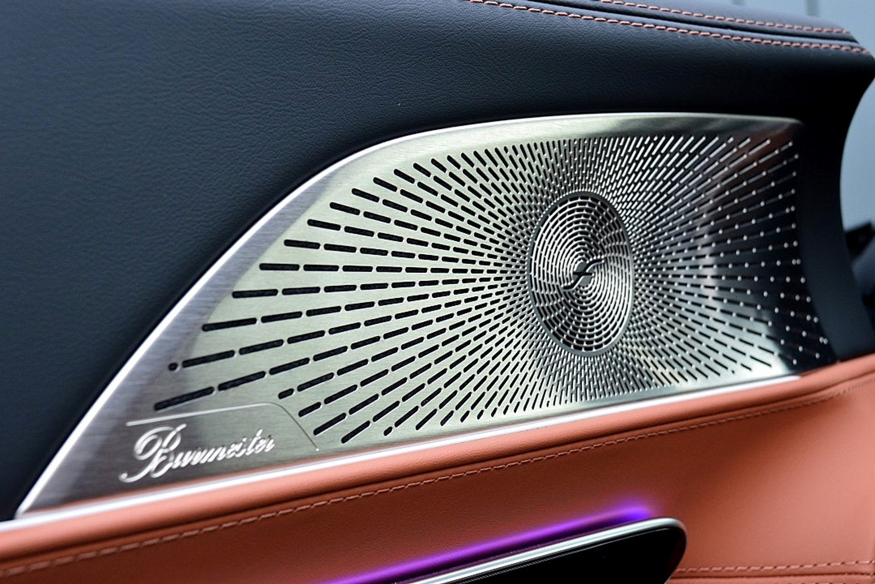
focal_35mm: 46
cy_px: 292
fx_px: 1130
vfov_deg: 28.9
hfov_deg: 42.3
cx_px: 438
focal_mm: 31
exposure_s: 1/60
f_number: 7.1
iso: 800
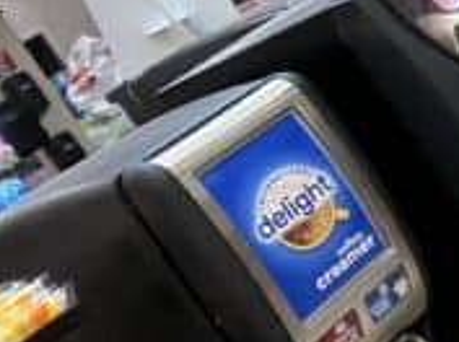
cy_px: -168
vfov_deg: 13.9
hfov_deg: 14.9
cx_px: 993
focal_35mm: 100
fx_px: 1323
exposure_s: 1/60
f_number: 2.2
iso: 320
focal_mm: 2.71
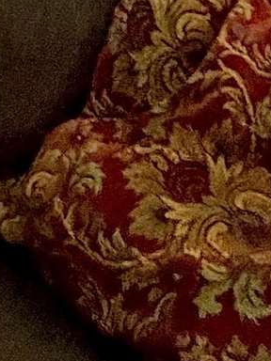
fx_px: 1169
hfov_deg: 12.4
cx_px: -159
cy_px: -527
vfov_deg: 13.0
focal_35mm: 112
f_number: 2.2
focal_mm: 2.22
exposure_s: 1/60
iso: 500
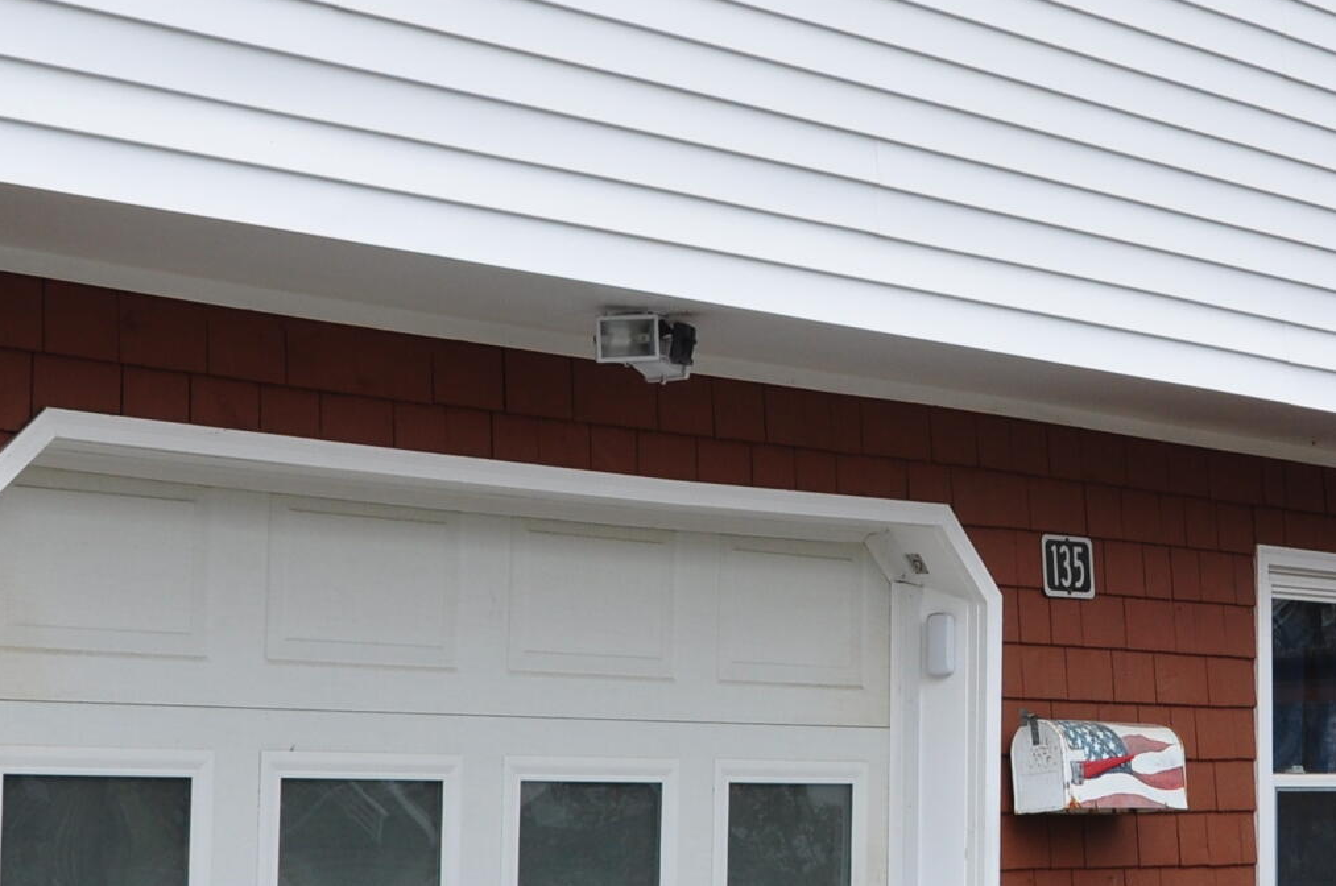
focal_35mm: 80
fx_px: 2964
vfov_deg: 17.0
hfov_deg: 25.2
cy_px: 505
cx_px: 959
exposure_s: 1/100
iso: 200
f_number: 9
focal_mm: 18
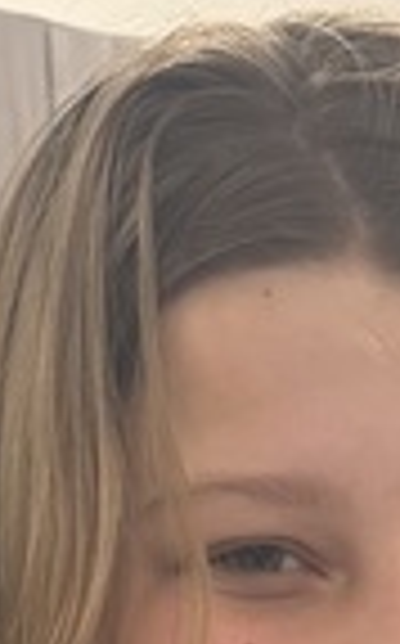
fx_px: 3184
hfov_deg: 6.9
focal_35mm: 182
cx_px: 796
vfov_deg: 9.1
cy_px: 1982
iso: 125
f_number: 1.78
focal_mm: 6.76
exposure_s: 1/60
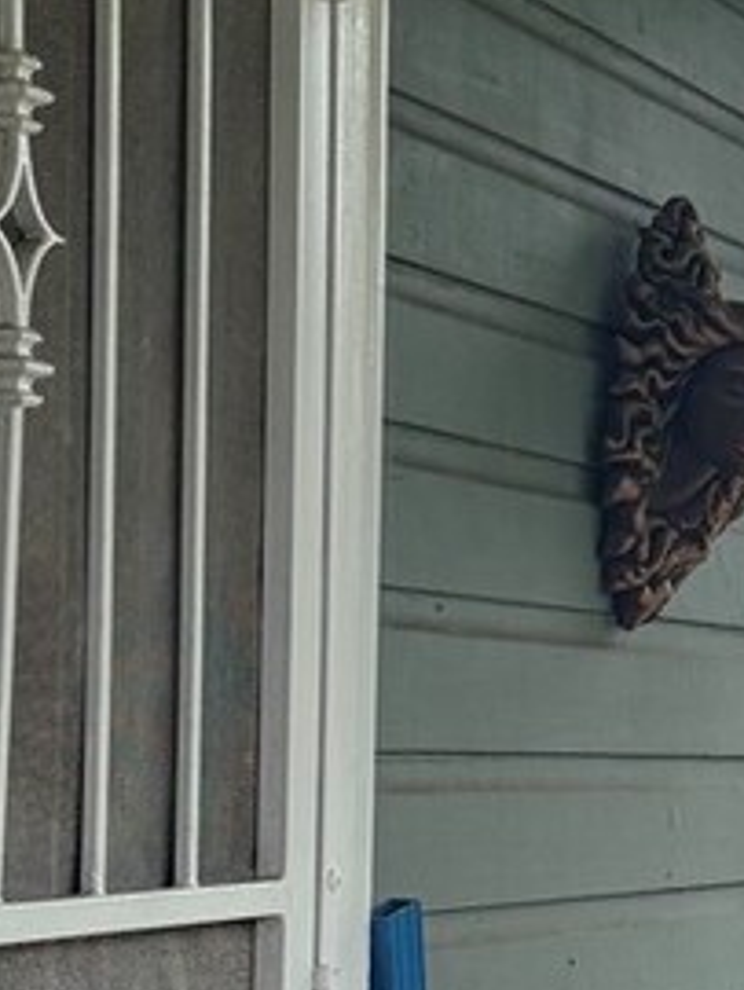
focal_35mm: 128
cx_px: 1092
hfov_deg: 11.2
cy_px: 719
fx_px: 3662
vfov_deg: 15.3
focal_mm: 6.76
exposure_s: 1/1585
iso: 100
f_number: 1.78
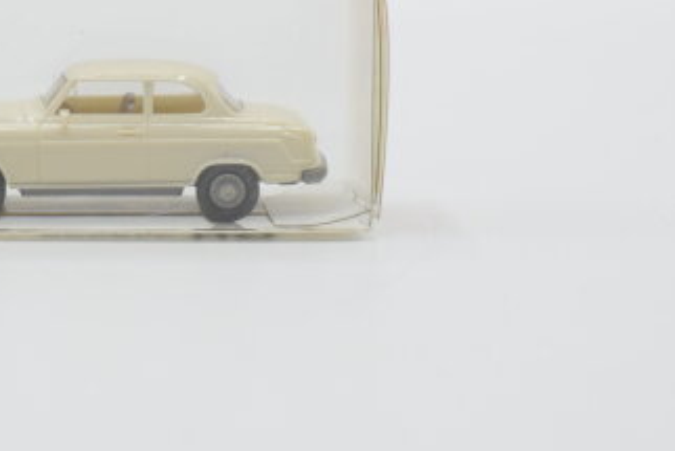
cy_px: 93
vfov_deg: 13.9
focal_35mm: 98
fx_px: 1837
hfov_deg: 20.6
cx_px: 126
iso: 400
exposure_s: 1/250
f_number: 8
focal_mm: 35
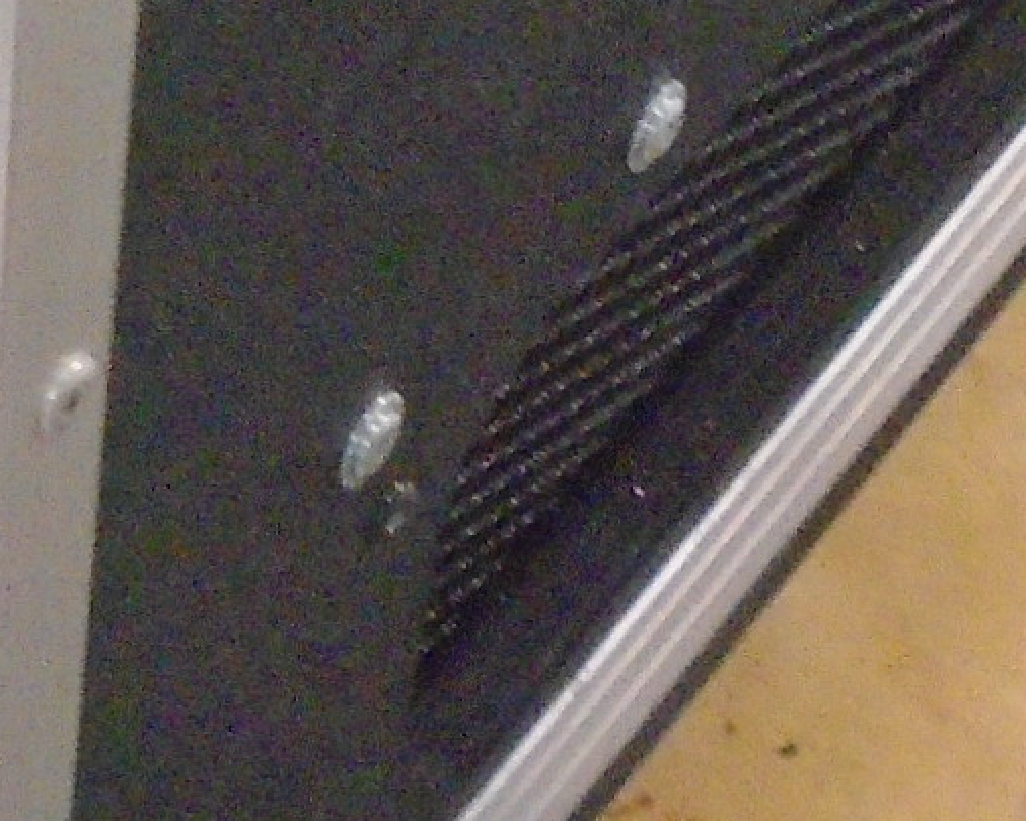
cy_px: -1026
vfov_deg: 8.0
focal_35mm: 180
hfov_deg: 10.7
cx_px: 385
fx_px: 5467
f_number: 3.8
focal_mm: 6.4
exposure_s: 1/20
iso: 800
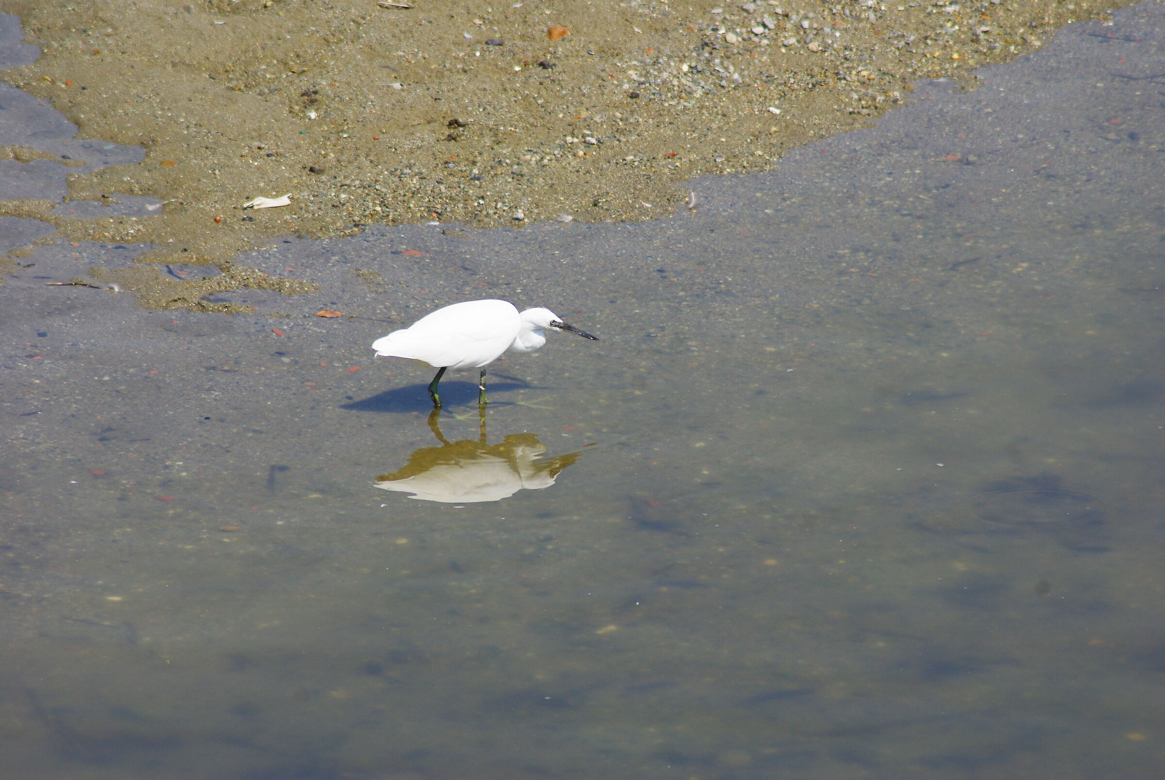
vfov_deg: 3.1
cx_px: 582
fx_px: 14581
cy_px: 390
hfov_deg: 4.6
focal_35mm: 450
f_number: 8
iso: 200
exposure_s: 1/640
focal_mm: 300
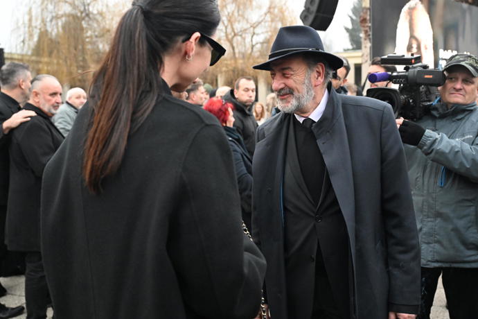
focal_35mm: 37
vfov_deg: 35.9
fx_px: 491
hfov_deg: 51.9
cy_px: 160
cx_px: 239
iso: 6400
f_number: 4.5
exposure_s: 1/400
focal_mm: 37
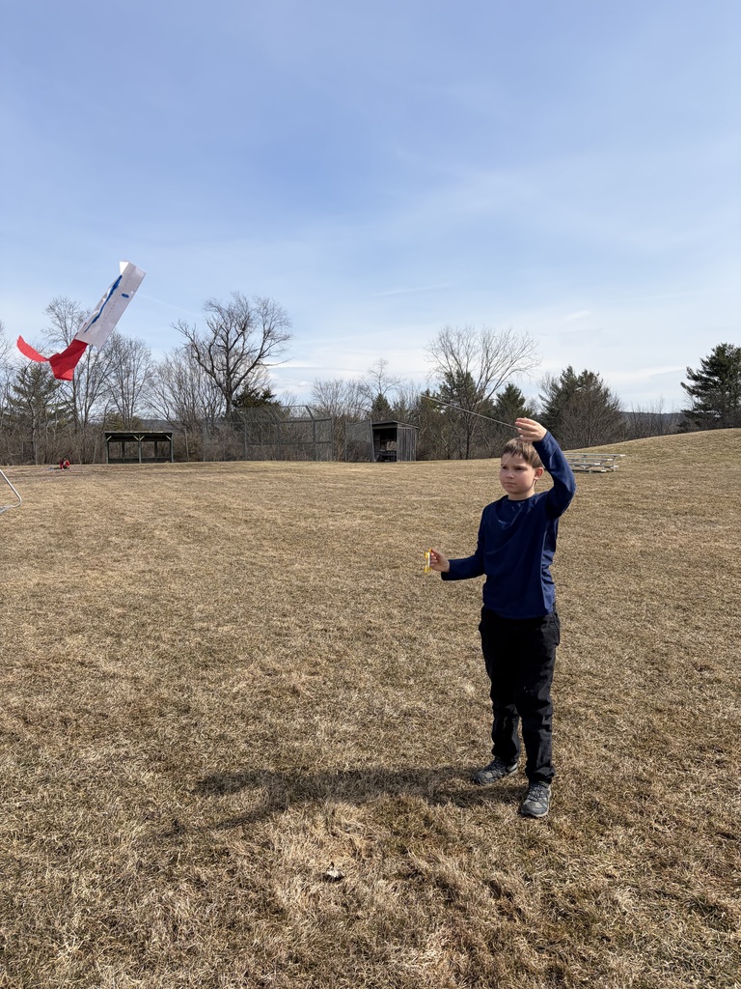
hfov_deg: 53.1
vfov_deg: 67.3
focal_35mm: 26
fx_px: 742
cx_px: 370
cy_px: 494
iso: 64
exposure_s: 1/6329
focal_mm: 5.96
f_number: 1.6
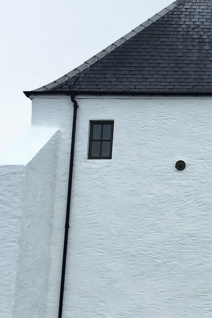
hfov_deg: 15.6
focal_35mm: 80
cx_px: 330
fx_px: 706
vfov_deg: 25.3
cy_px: 126
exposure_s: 1/746
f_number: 2.2
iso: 32
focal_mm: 4.15
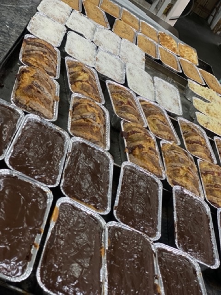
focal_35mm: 52
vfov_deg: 36.8
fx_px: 443
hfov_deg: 28.0
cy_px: 148
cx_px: 110
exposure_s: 1/120
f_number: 2
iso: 250
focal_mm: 6
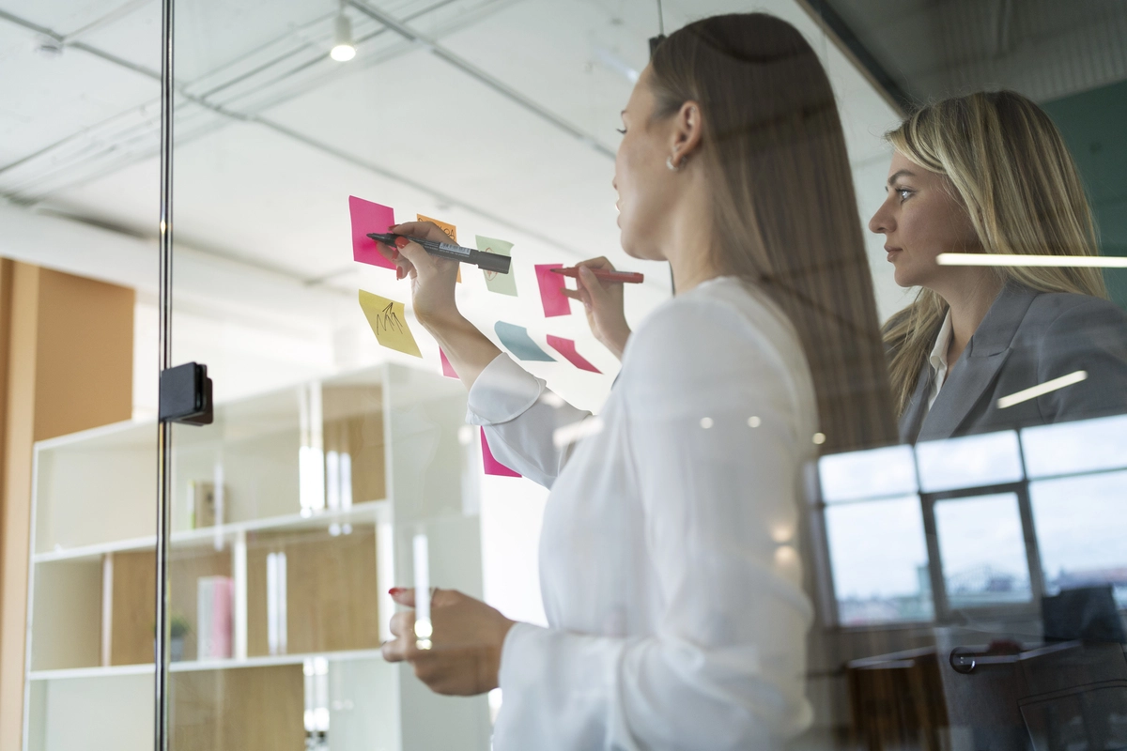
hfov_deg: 54.4
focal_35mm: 35
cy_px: 376
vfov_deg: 37.9
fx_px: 1096
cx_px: 564
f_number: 2.5
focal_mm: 35
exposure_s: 1/320
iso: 500
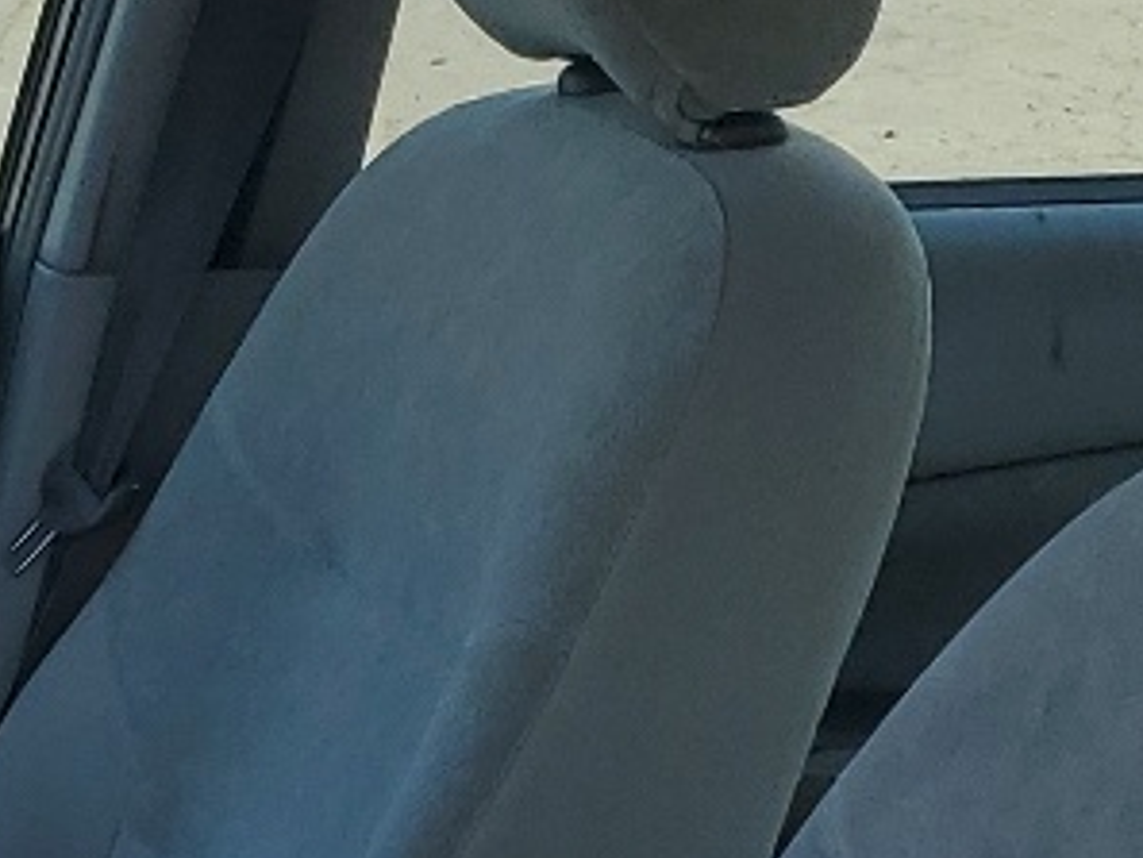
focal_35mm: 140
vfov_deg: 10.1
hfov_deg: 13.2
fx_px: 4625
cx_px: -666
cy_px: 1485
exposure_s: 1/2000
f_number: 1.5
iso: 50
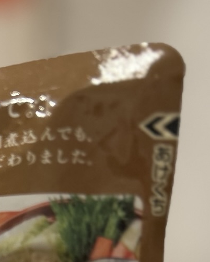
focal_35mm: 101
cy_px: 495
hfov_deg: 13.9
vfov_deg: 15.7
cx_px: -141
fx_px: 785
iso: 80
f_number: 1.5
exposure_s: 1/50
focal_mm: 5.7
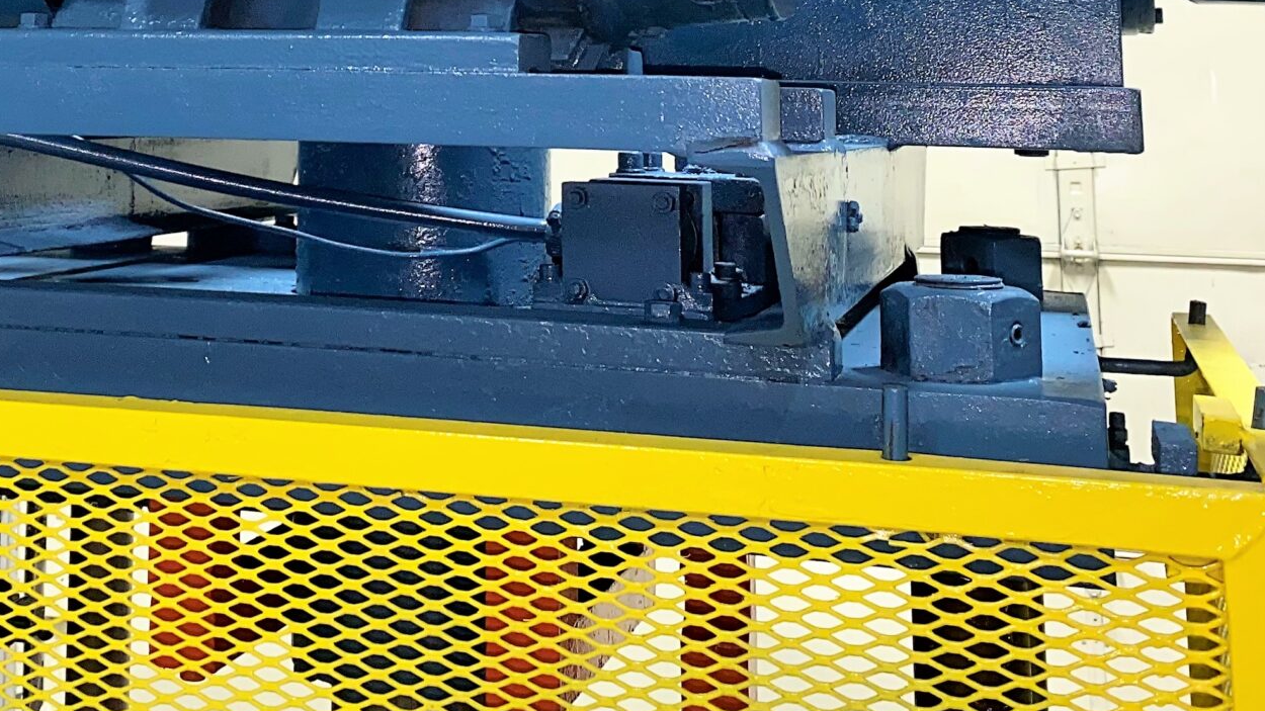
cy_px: -187
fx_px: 1945
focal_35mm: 58
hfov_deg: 34.9
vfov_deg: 19.3
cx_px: 252
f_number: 1.8
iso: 40
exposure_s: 1/20
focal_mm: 4.25
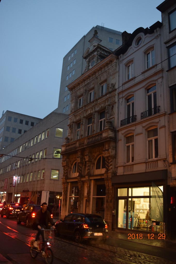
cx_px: 88
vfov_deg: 57.2
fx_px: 242
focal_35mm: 33
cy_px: 132
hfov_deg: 39.9
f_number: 3.8
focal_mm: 22
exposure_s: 1/60
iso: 1600
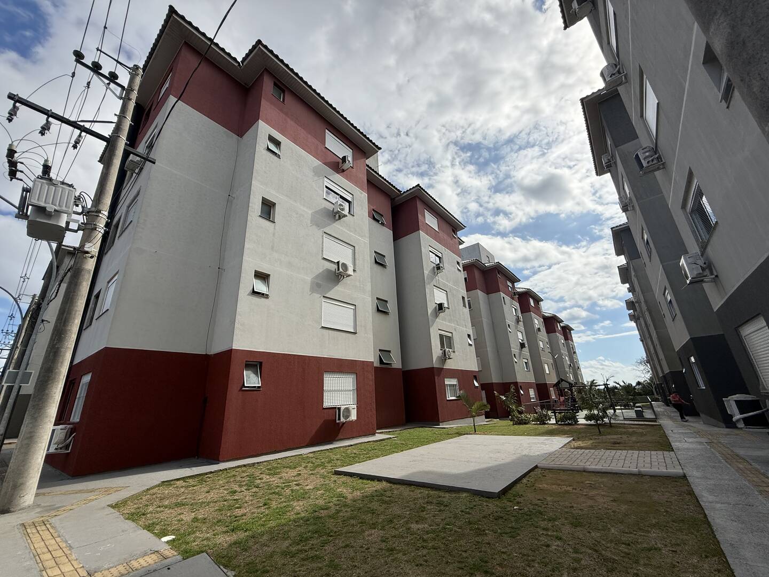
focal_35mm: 14
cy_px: 288
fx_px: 311
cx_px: 384
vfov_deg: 85.7
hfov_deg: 102.1
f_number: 2.2
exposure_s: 1/3460
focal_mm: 2.22
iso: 64
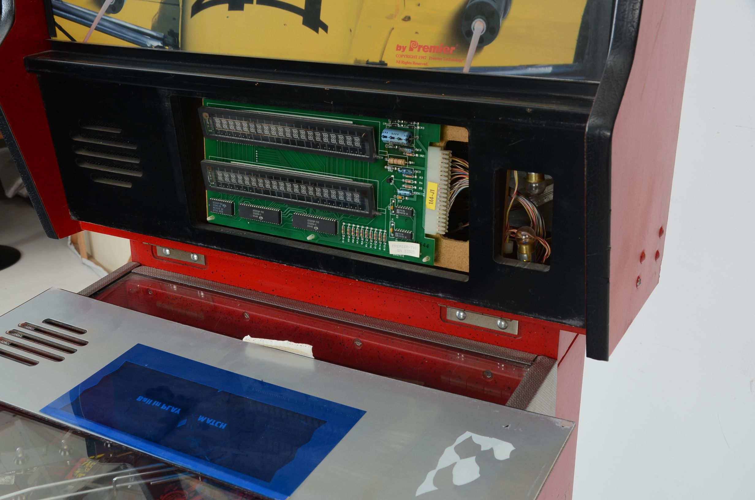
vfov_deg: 34.1
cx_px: 378
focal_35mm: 39
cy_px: 250
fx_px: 816
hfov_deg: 49.6
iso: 250
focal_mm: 26
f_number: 8
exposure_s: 1/60
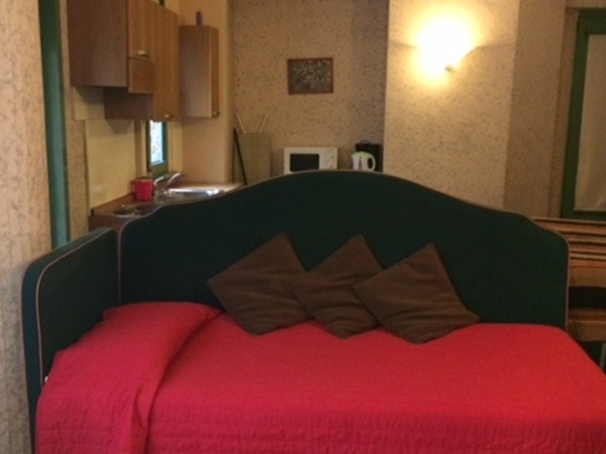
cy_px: 234
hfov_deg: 46.8
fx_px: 700
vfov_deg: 36.0
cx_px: 293
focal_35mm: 40
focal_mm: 4.15
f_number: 2.2
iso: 400
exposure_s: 1/17
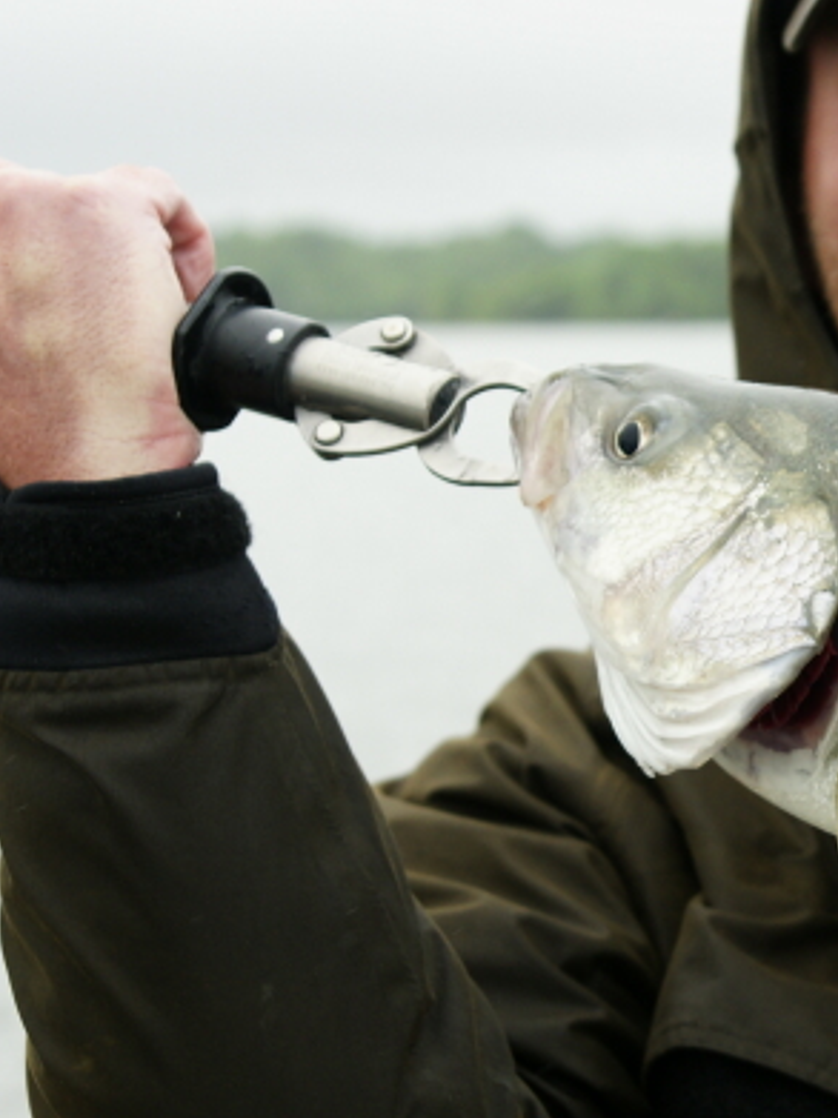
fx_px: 3811
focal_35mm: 118
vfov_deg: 16.7
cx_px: 941
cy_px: 596
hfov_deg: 12.3
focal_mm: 40
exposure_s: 1/640
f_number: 4.5
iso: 200
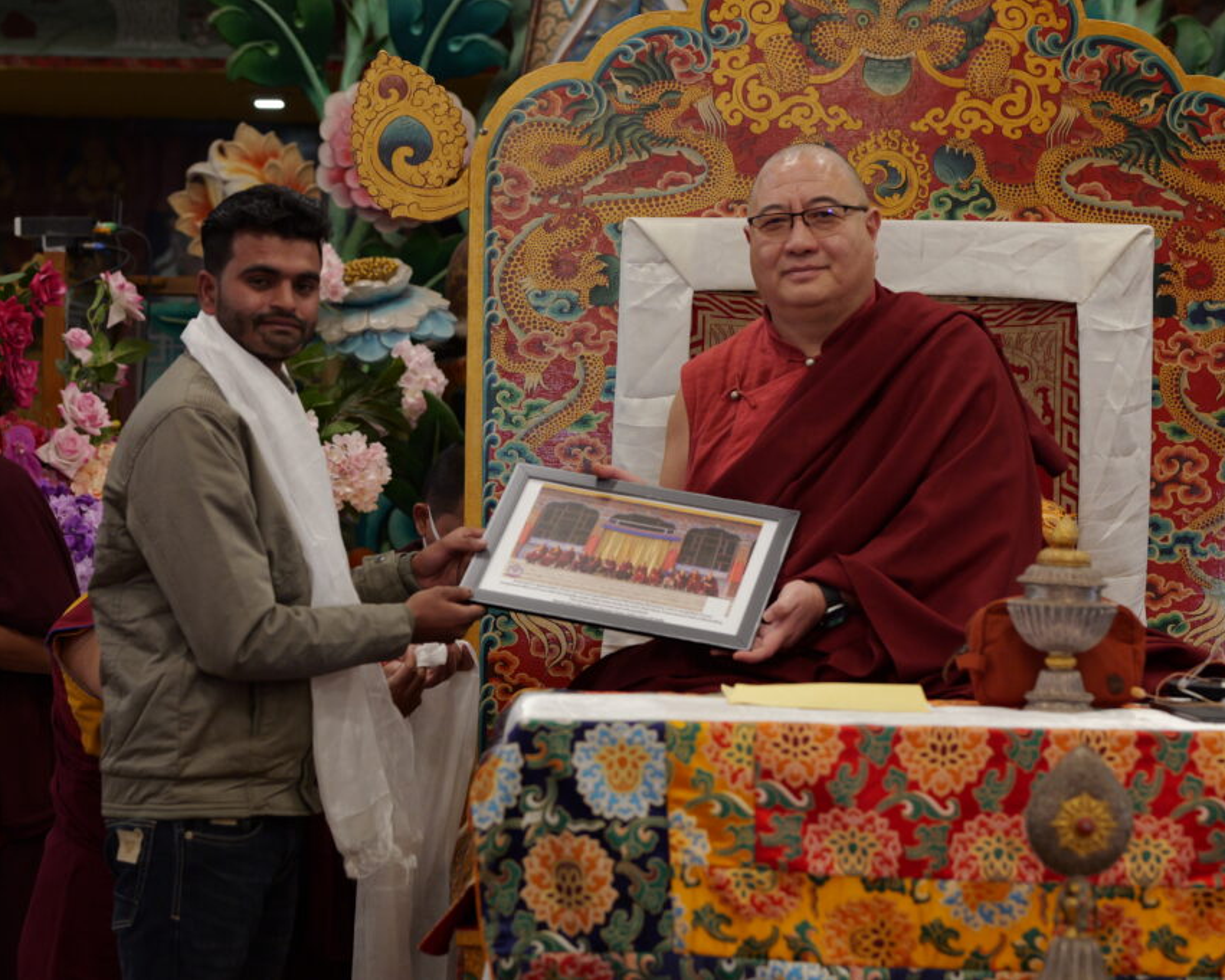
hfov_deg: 20.0
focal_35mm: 96
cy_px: 490
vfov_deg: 16.0
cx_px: 595
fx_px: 3481
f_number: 4
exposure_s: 1/160
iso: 3200
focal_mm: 85
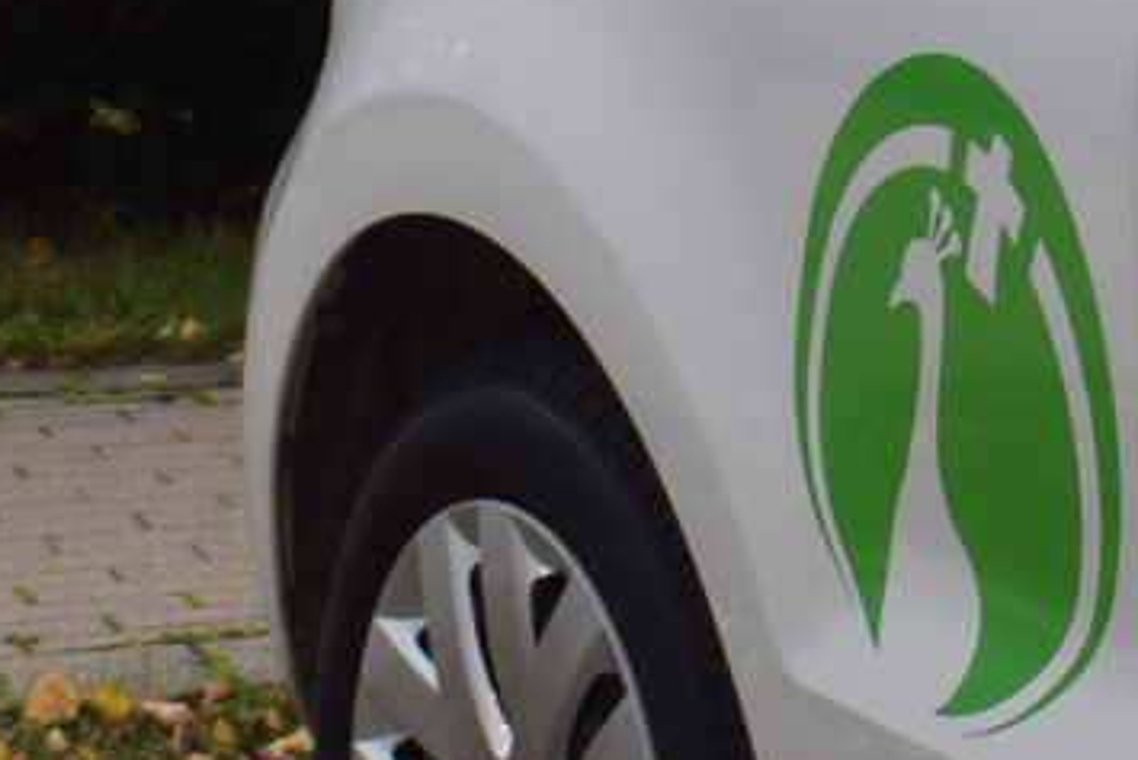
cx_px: 1244
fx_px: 7861
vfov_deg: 5.5
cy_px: -257
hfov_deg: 8.2
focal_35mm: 249
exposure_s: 1/200
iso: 100
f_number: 10
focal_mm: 23
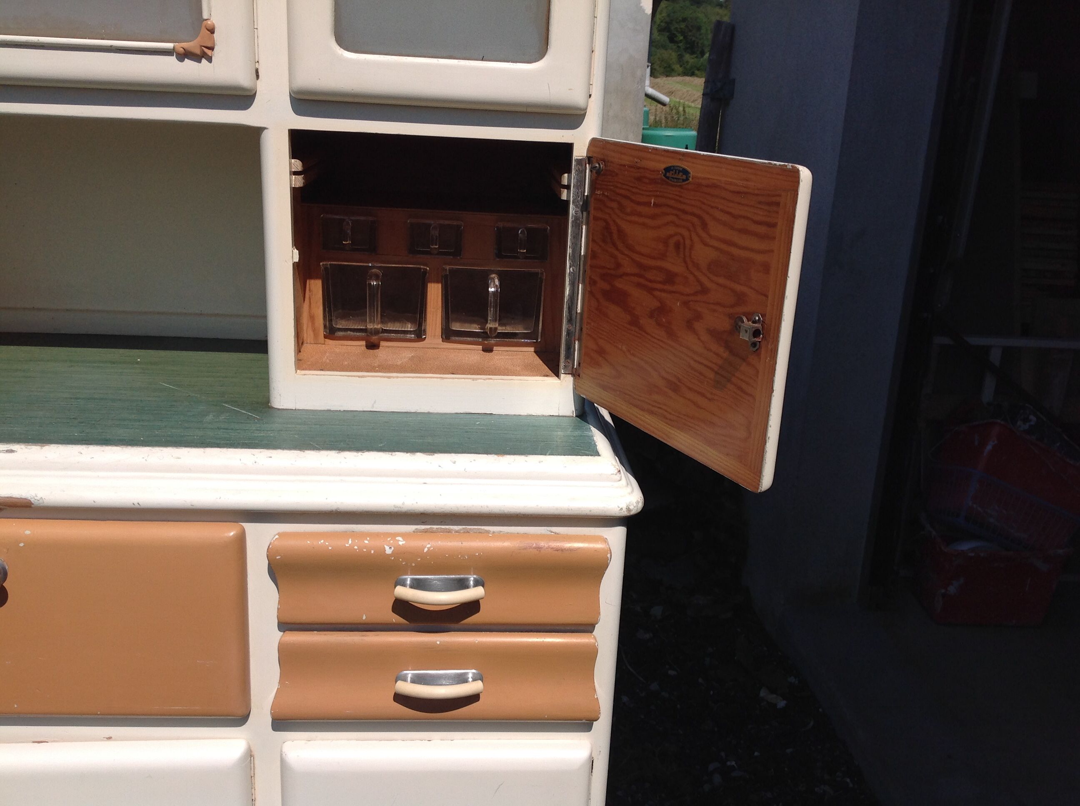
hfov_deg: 52.7
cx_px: 540
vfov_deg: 40.6
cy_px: 403
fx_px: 1090
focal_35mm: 35
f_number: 2.4
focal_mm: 4.28
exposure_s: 1/3788
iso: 50
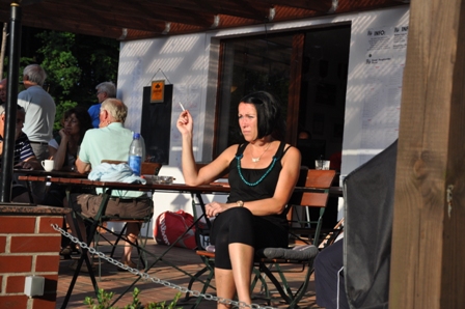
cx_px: 232
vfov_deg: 18.2
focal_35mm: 75
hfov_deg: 27.0
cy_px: 154
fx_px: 968
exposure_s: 1/1250
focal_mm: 50
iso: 400
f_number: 5
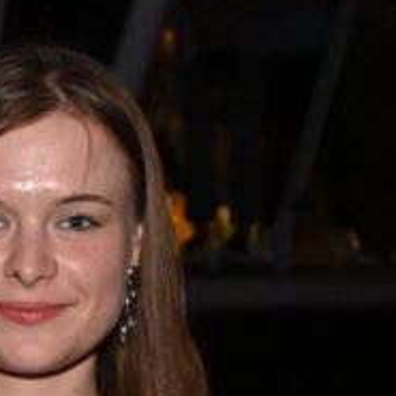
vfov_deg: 9.6
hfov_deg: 10.0
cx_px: 21
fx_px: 2252
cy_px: 705
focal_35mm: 174
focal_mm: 37
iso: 6400
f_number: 5
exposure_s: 1/60
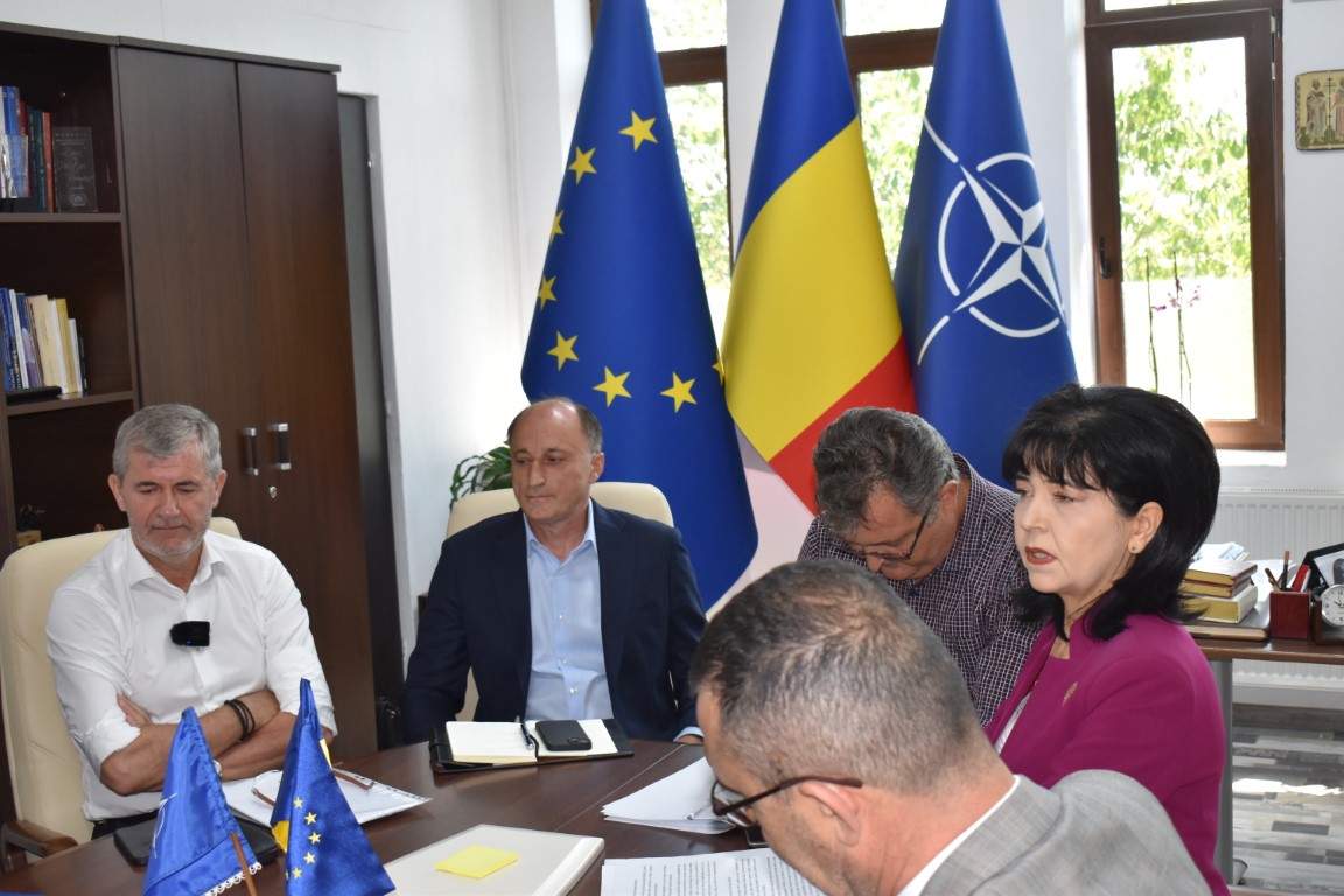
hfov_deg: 43.6
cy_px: 448
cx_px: 672
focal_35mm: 45
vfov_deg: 29.9
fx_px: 1680
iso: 500
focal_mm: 30
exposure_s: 1/125
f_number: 5.6
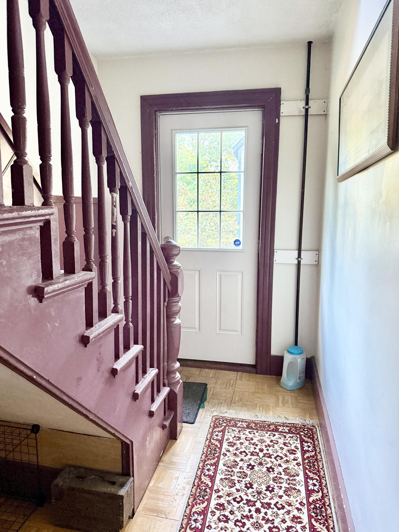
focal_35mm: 24
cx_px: 200
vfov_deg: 71.6
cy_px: 266
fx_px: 369
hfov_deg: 56.8
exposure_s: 1/51
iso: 800
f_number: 1.78
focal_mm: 6.76
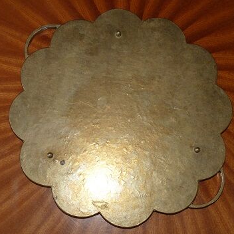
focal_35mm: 53
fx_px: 405
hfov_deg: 32.2
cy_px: 119
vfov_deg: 32.2
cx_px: 122
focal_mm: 7.8
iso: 100
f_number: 3
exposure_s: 1/30
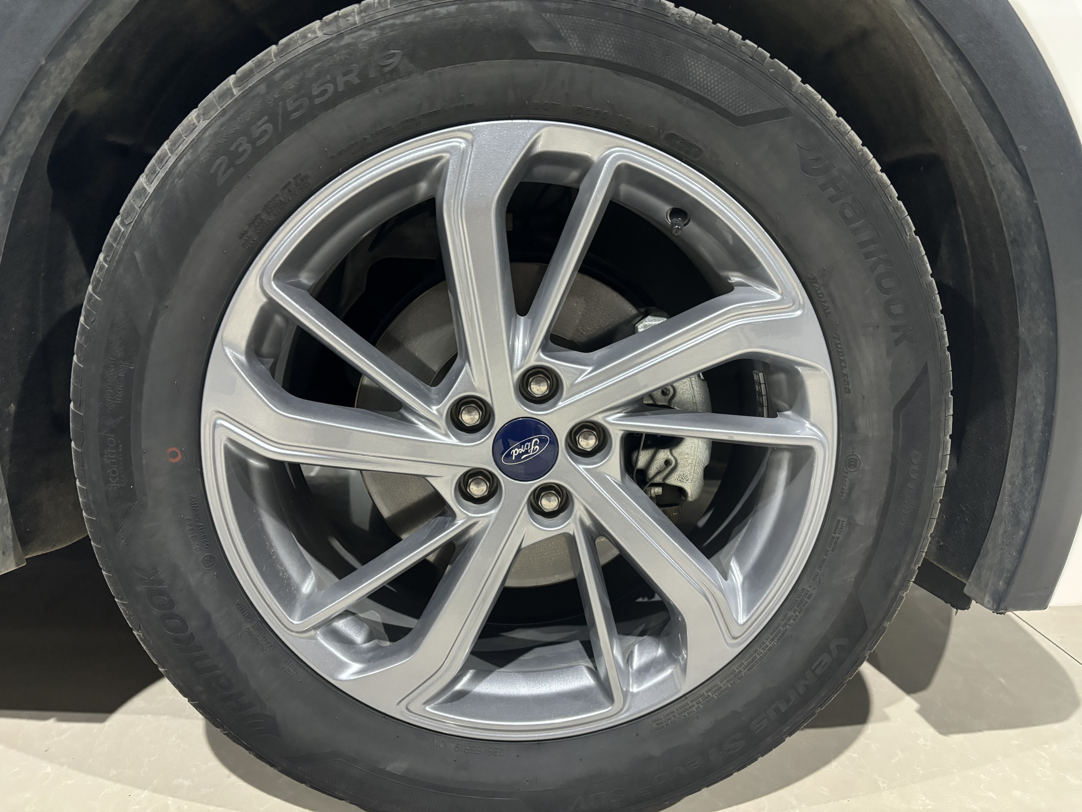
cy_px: 406
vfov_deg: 53.1
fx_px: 813
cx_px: 541
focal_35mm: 26
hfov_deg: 67.3
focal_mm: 5.96
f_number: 1.6
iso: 400
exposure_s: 1/33
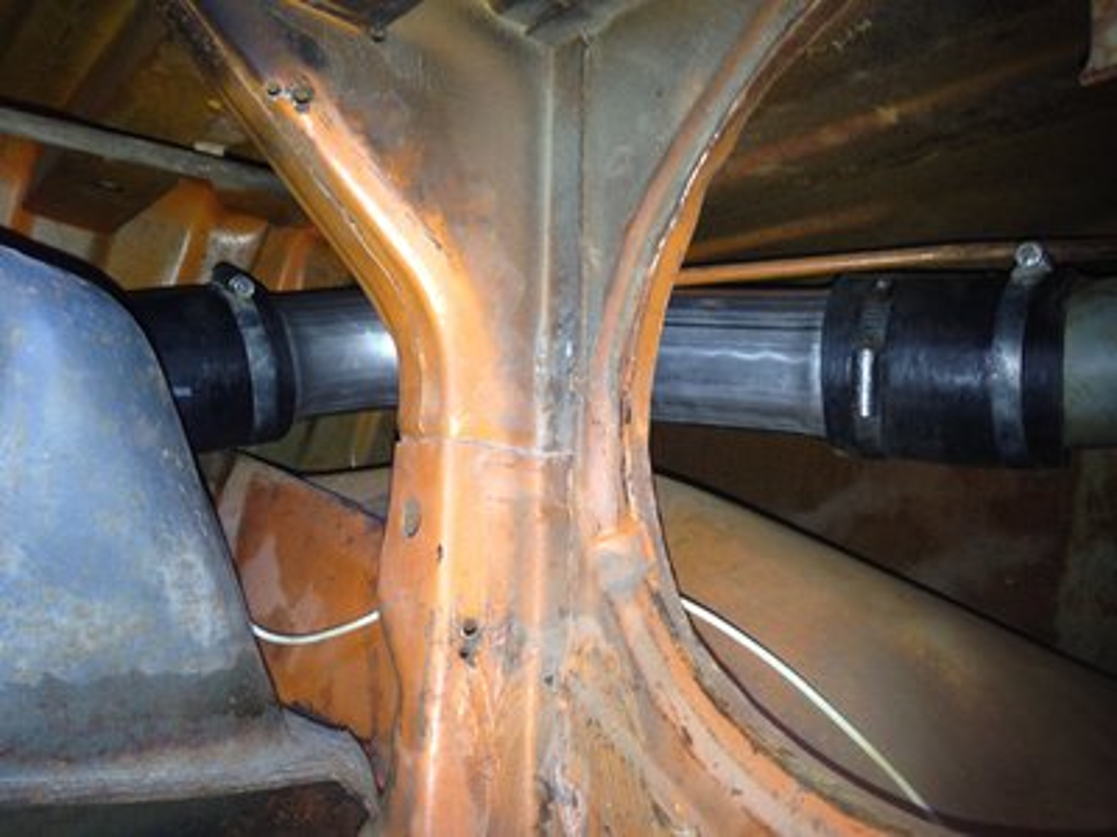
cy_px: 418
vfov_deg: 42.9
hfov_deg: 55.4
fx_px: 1065
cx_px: 558
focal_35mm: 33
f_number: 2.4
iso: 80
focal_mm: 4.12
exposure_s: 1/20
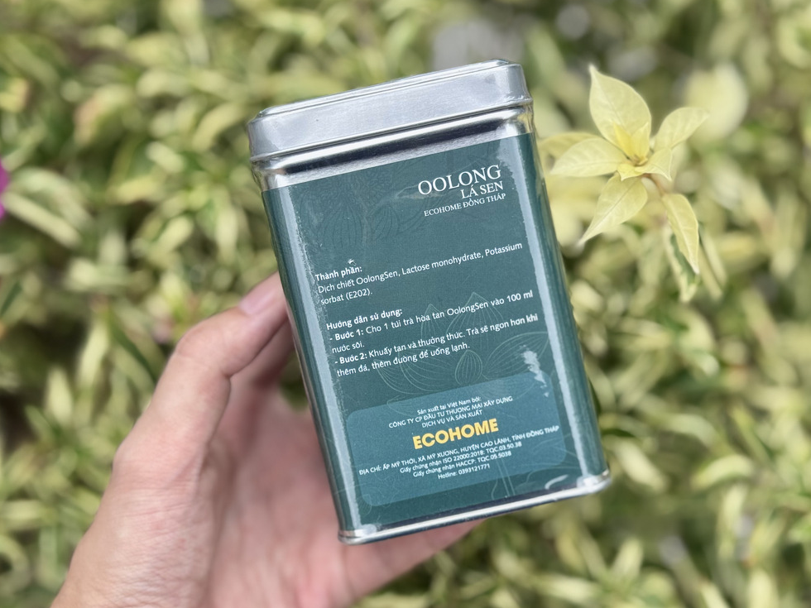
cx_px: 413
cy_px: 301
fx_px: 1148
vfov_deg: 29.7
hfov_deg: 38.9
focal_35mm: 49
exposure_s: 1/1678
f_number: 1.78
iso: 80
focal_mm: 6.76
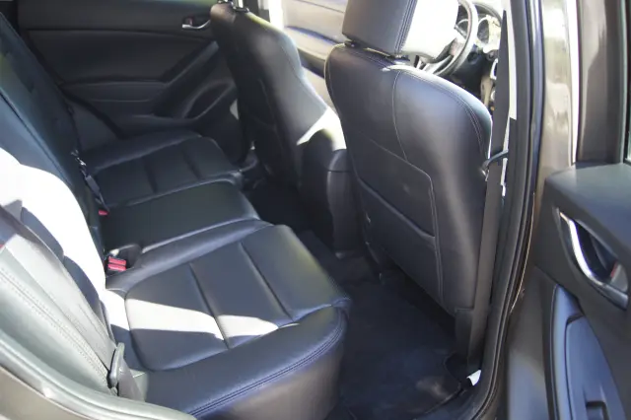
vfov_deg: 47.9
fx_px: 473
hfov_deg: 67.4
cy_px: 210
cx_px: 316
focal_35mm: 27
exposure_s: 1/30
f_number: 3.5
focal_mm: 18
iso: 200
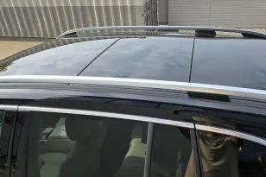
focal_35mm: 28
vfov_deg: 45.8
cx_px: 139
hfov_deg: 65.5
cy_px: 63
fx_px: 207
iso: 80
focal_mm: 5.4
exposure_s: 1/2423
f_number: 1.8
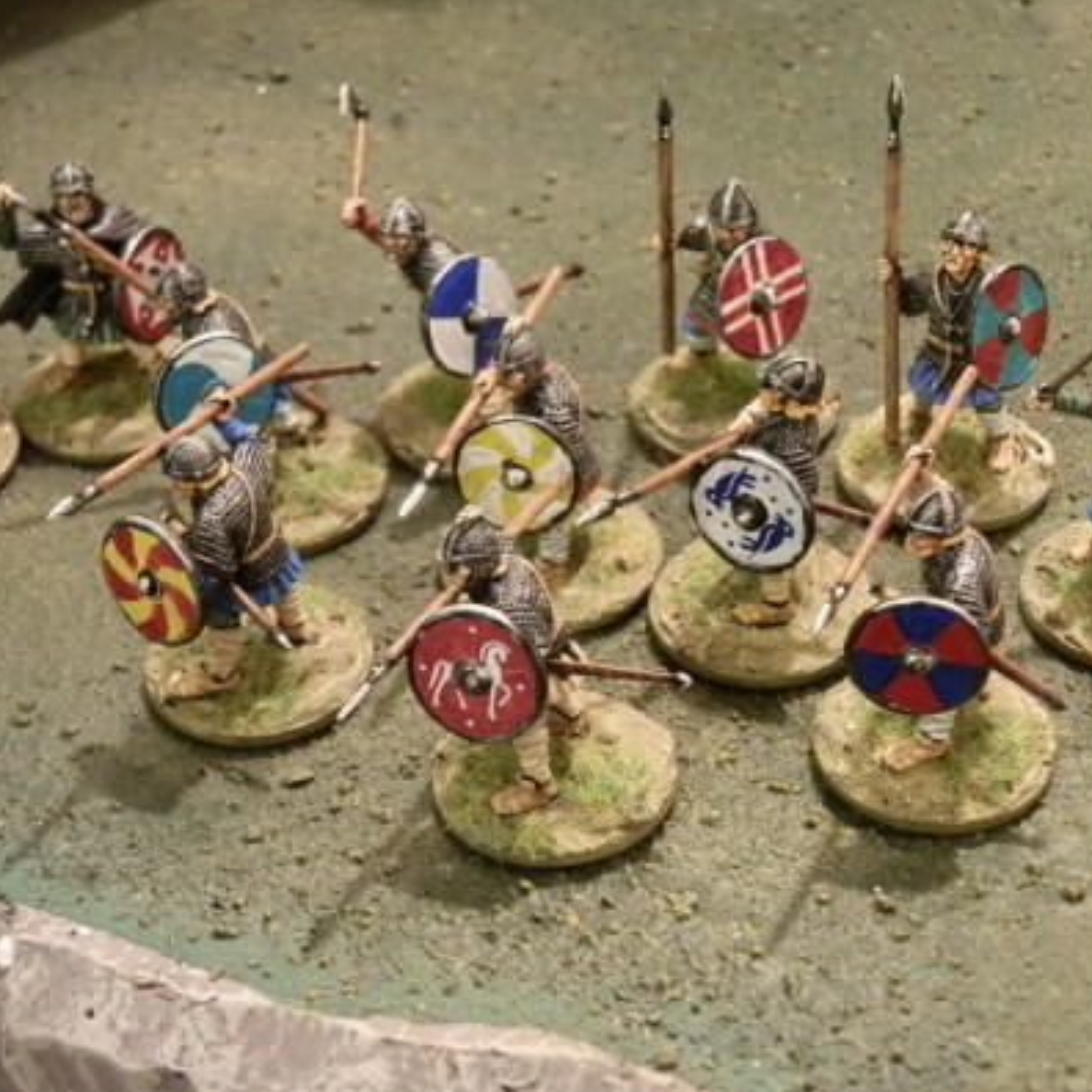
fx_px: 2605
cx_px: 502
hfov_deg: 23.7
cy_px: 540
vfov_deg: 23.7
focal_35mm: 73
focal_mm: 10.99
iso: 400
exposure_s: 1/8
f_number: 3.7
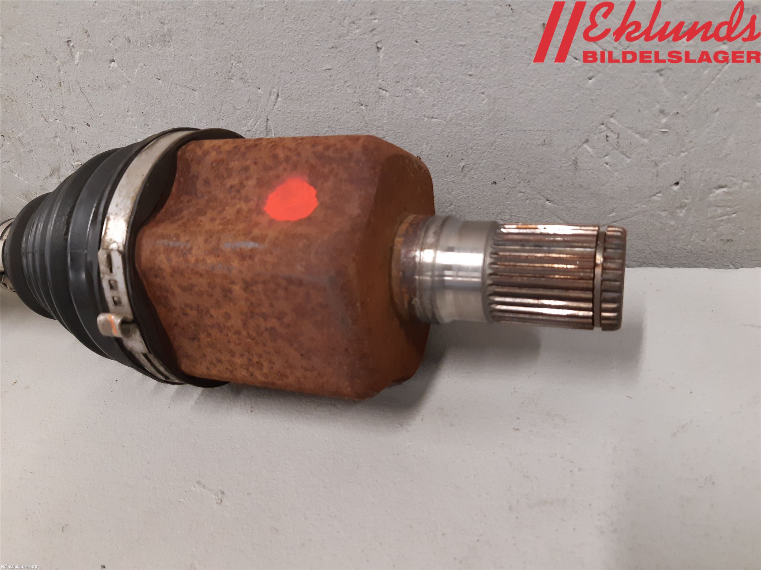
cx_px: 380
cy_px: 285
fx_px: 572
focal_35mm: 26
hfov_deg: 67.3
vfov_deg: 53.1
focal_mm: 3.93
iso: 200
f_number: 1.7
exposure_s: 1/50
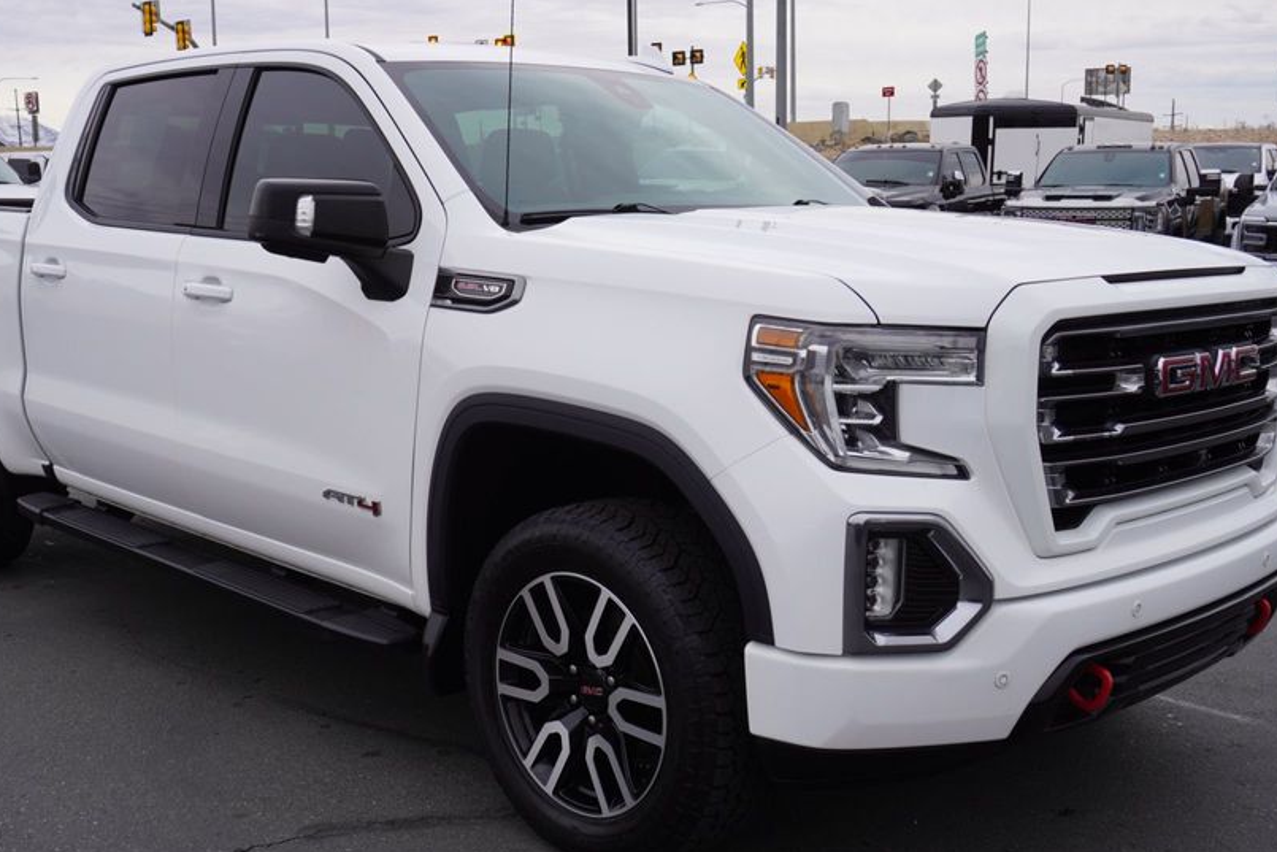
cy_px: 476
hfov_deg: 46.3
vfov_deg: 31.9
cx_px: 562
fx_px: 1490
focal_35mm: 42
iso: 100
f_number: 7.1
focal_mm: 22
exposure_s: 1/100
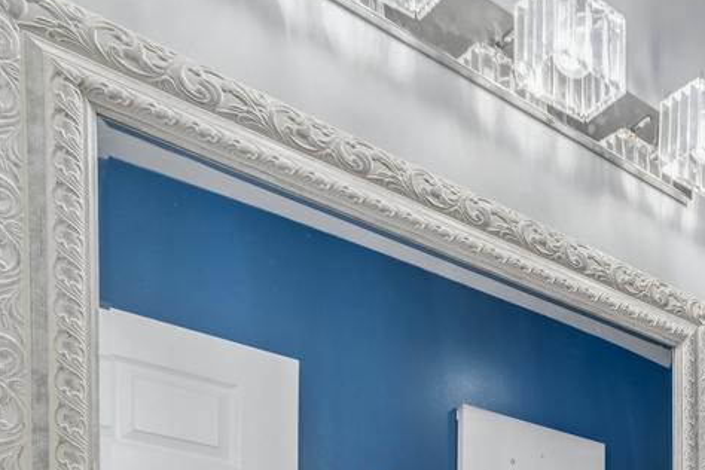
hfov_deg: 34.9
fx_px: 803
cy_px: 714
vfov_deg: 24.7
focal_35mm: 41
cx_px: 891
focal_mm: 12
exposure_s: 1/6
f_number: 10
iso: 160
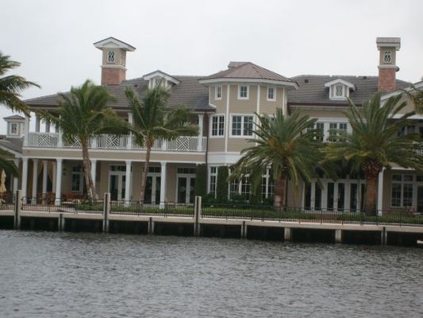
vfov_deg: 14.0
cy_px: 159
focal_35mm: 106
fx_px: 1296
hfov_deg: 18.5
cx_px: 212
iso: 100
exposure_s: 1/125
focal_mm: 17.4
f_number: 4.9
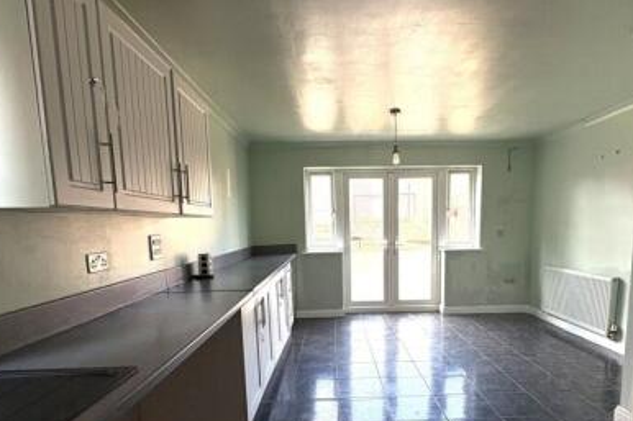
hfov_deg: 78.4
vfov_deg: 56.1
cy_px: 278
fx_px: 387
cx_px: 348
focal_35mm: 22
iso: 100
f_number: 2.2
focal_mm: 2.22
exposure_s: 1/102
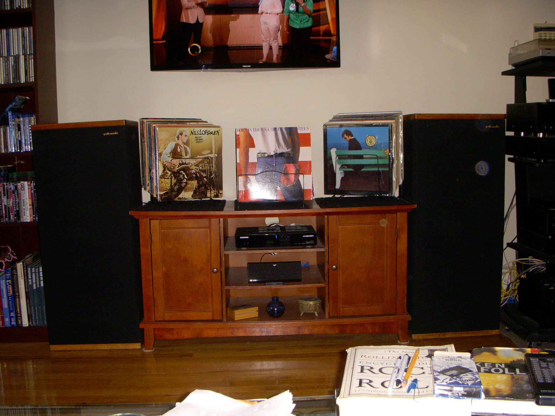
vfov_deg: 37.7
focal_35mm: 38
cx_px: 278
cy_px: 208
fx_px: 609
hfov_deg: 49.0
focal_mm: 6.3
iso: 320
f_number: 3.3
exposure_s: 1/100
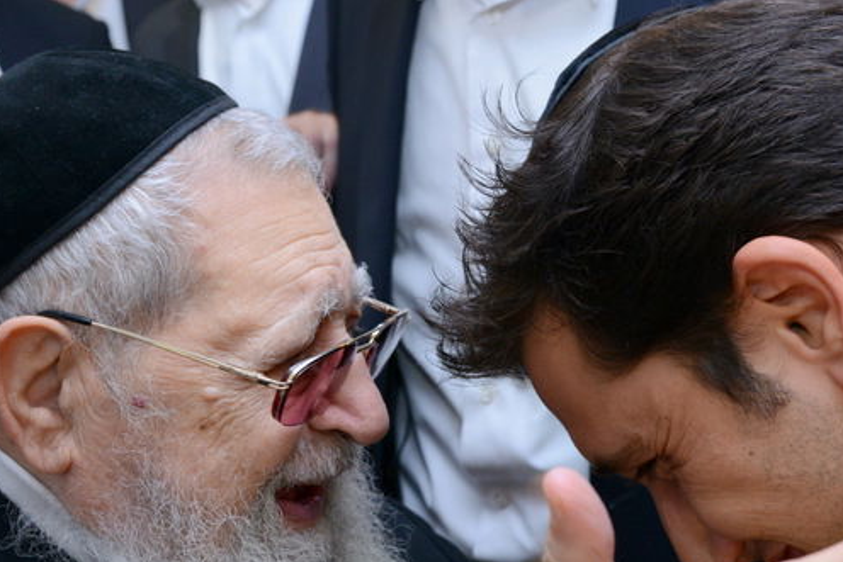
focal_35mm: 64
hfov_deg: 31.4
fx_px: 1499
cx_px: 452
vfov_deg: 21.0
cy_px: 443
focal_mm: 31
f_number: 5.6
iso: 1250
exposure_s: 1/80
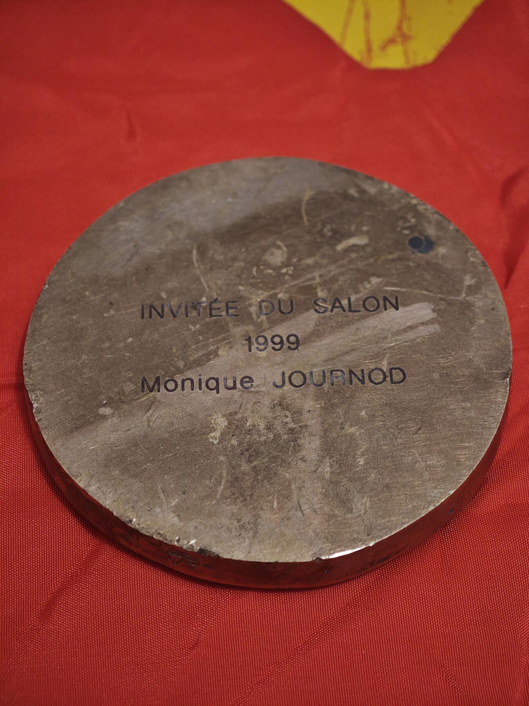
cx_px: 264
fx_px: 1528
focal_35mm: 75
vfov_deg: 26.0
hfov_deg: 19.6
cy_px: 353
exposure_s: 1/100
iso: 500
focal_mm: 12.28
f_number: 1.8
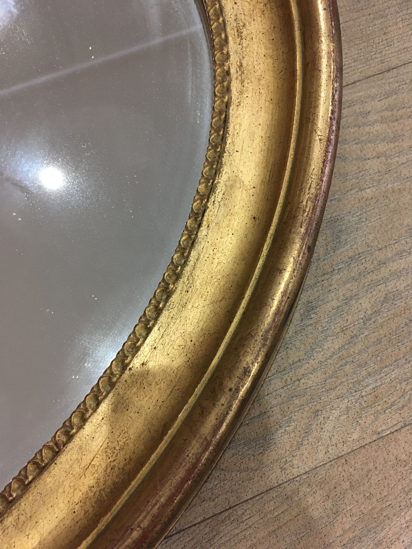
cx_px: 206
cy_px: 274
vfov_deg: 61.7
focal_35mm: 29
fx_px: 460
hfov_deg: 48.2
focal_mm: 4.15
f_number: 2.2
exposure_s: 1/33
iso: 160
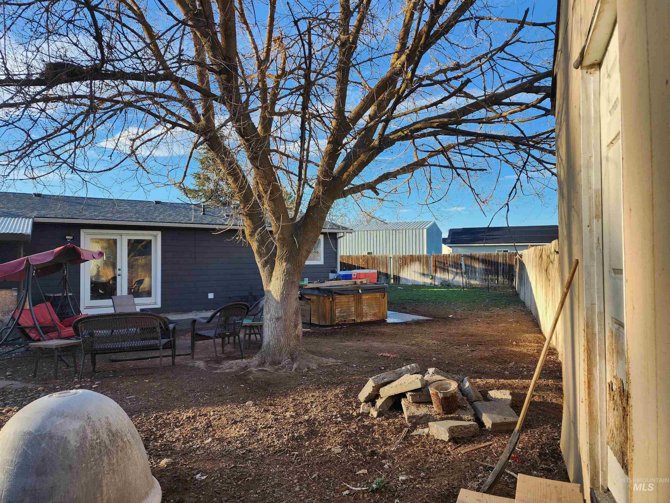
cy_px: 252
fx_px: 445
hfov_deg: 73.9
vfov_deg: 58.9
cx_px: 335
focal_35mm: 23
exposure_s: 1/305
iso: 12
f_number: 1.8
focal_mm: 6.4
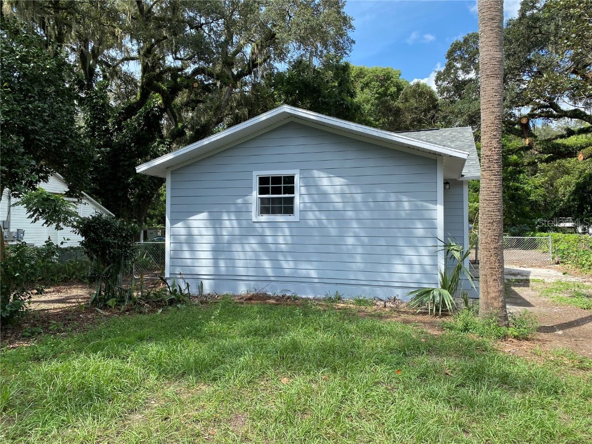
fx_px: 445
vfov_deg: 53.1
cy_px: 222
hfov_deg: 67.3
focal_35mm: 26
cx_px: 296
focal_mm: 4.25
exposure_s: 1/1082
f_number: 1.8
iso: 32
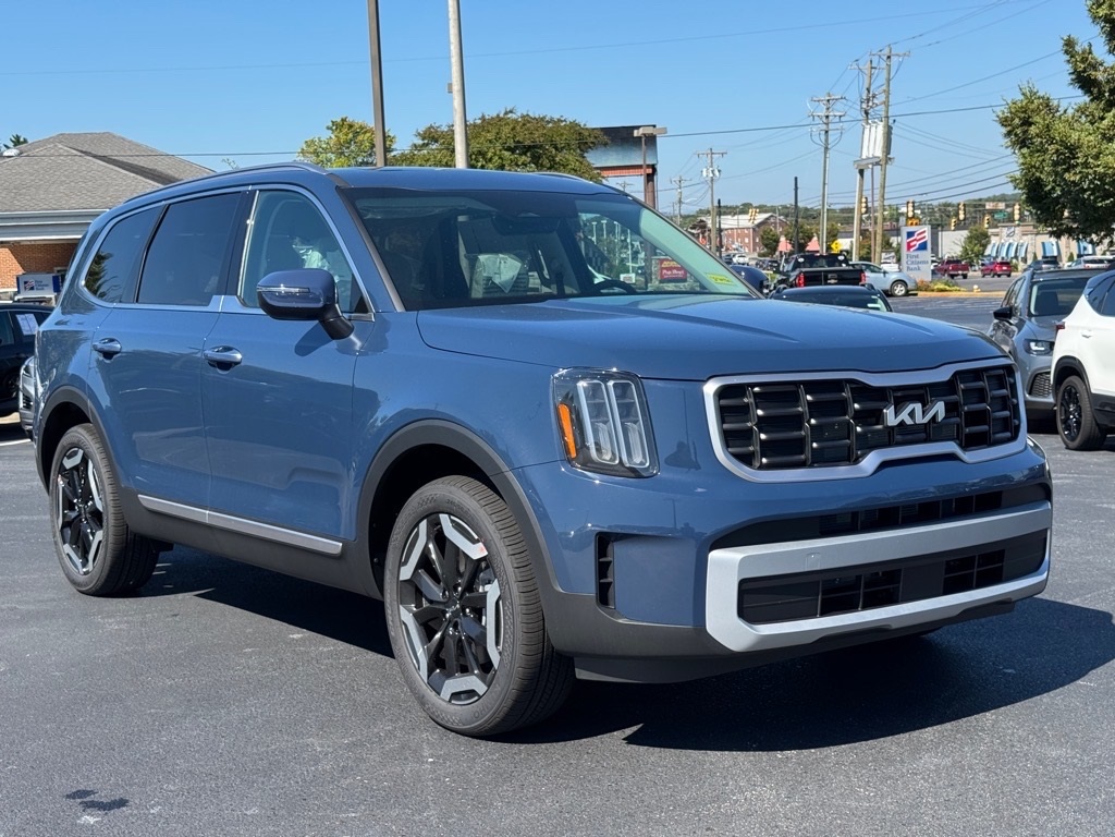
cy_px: 418
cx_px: 558
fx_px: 1546
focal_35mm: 48
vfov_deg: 30.3
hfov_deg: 39.7
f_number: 1.78
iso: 64
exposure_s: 1/2415
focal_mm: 6.76
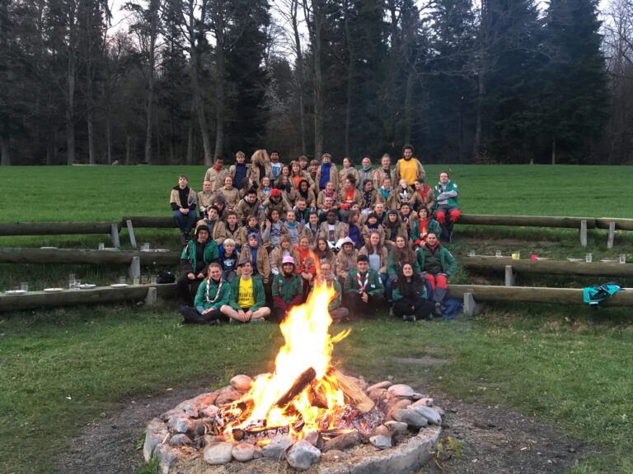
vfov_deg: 48.2
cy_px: 237
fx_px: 530
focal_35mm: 29
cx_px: 316
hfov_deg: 61.7
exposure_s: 1/33
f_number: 2.2
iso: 125
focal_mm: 4.15
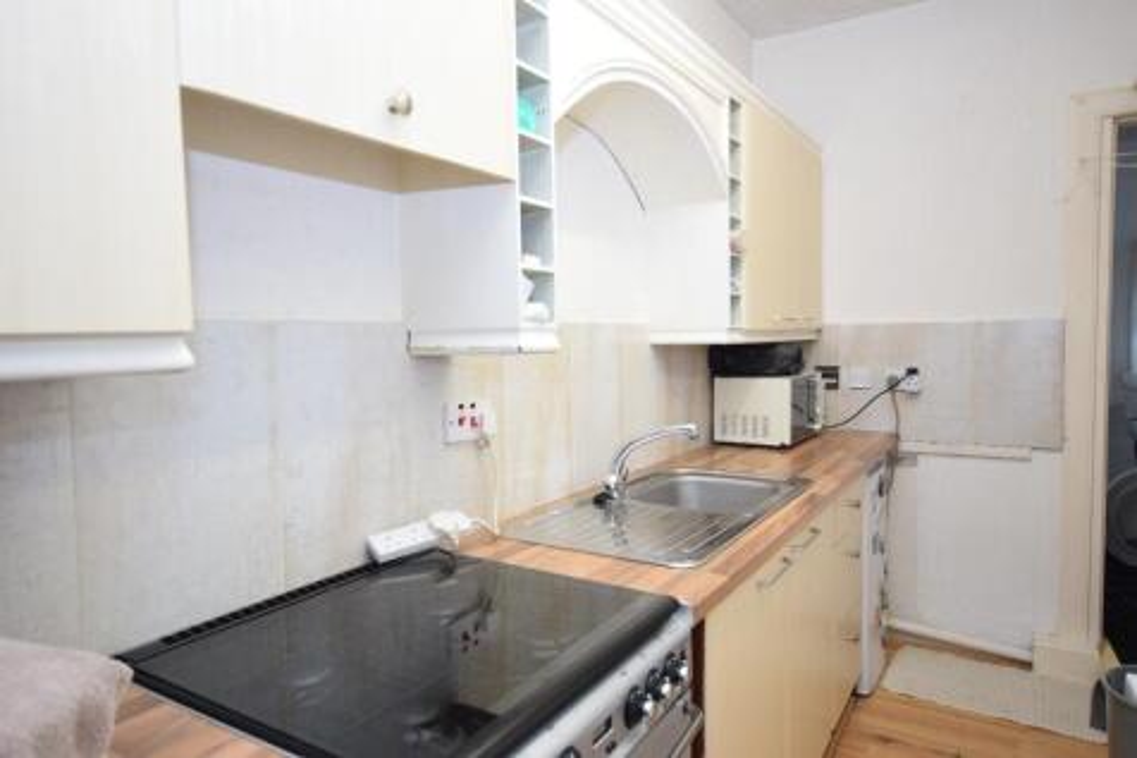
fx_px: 710
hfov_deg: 77.3
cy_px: 379
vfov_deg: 56.1
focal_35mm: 22
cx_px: 568
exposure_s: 1/60
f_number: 4
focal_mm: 15
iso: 500
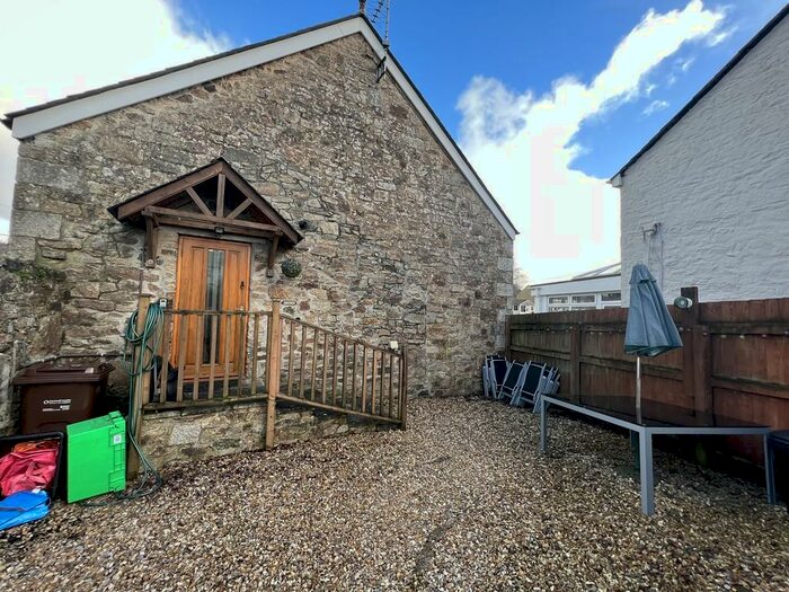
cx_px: 394
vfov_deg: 89.9
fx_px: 296
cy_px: 296
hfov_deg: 106.2
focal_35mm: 13
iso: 32
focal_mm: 1.57
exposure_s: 1/186
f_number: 1.8
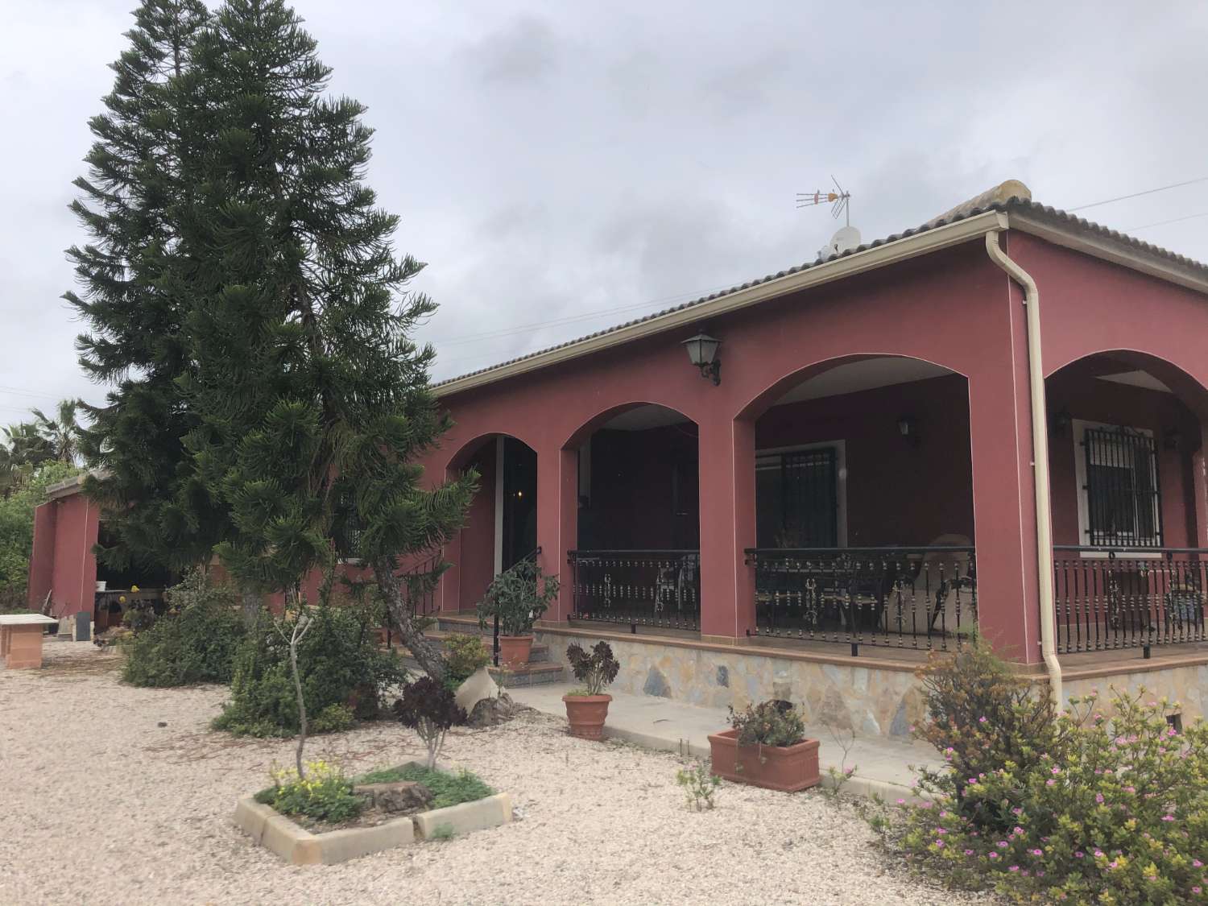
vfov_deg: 49.7
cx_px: 604
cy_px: 453
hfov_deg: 63.4
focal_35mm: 28
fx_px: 977
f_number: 1.8
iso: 20
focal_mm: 3.99
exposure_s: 1/1333
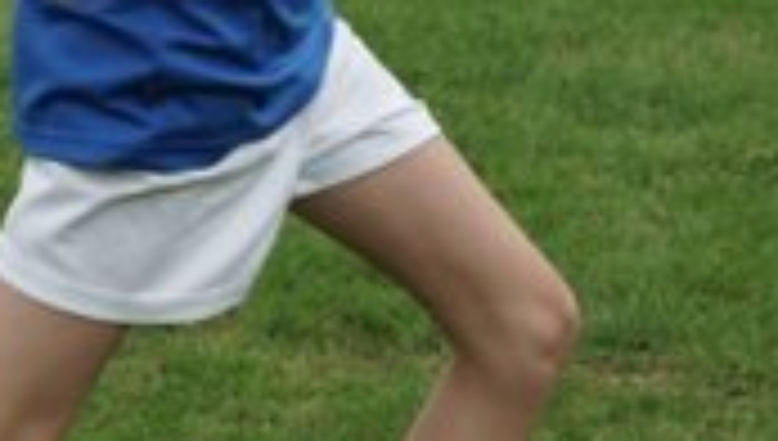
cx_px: 166
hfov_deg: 7.4
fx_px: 5993
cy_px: -196
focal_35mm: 290
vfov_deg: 4.2
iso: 100
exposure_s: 1/250
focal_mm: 50
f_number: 4.5
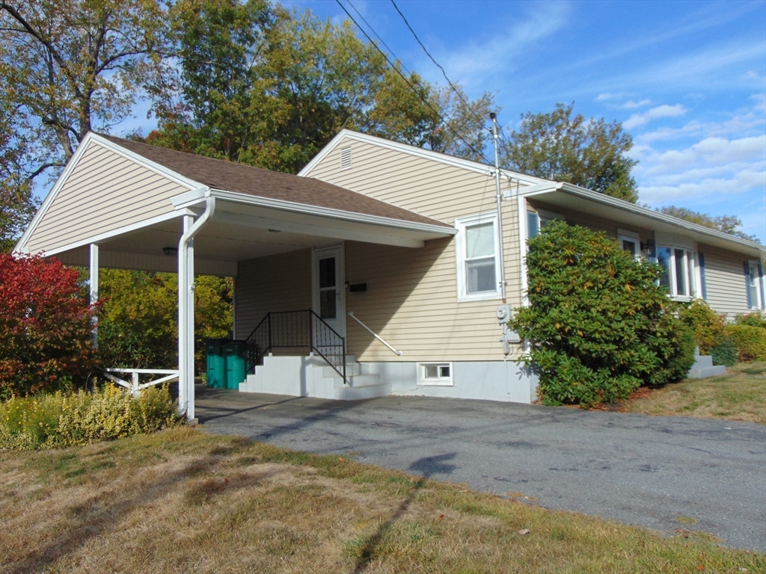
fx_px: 664
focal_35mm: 30
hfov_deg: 60.0
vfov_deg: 46.8
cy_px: 287
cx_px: 383
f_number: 3.1
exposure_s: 1/1000
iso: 80
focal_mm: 5.4
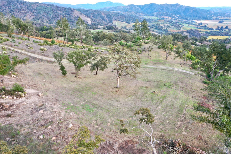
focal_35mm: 28
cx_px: 116
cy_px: 77
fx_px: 180
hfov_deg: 65.5
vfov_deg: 46.4
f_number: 6.3
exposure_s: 1/30
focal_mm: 10.26
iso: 200
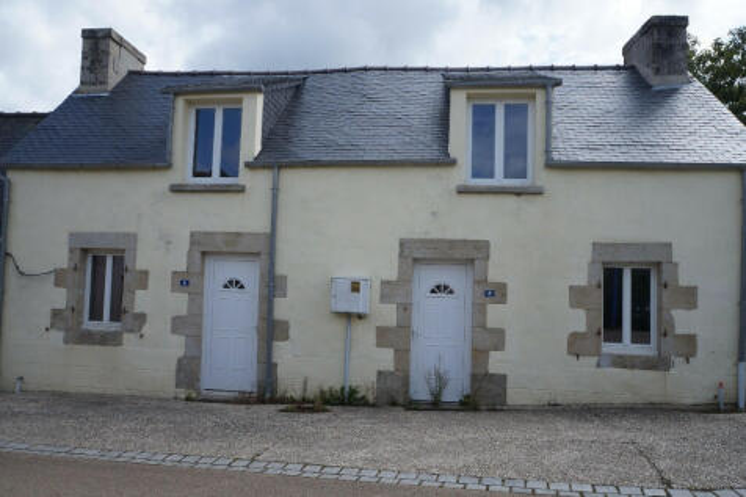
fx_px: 559
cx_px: 373
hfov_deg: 67.4
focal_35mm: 27
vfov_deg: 47.9
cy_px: 248
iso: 100
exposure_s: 1/125
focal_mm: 18
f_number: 11
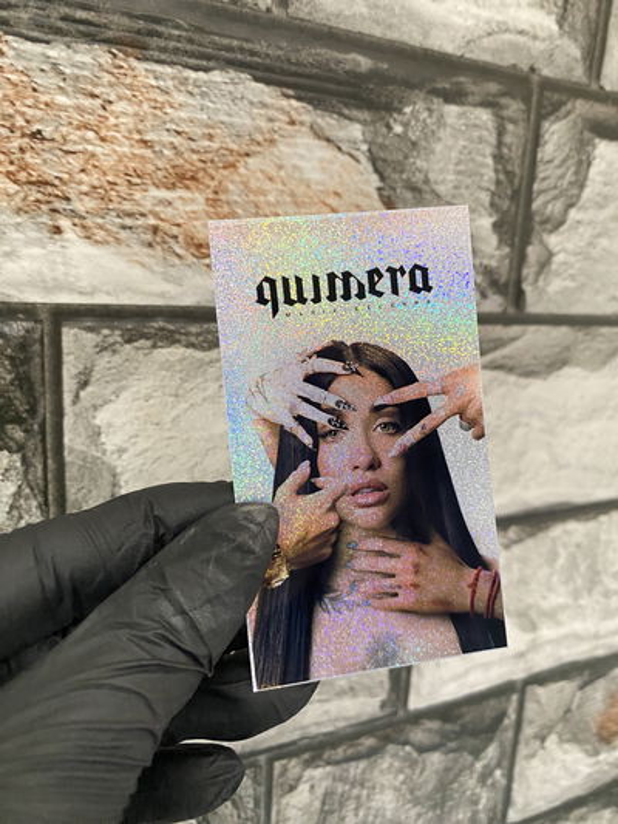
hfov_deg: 54.9
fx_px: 595
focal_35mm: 25
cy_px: 412
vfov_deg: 69.4
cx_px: 309
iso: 400
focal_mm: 4.25
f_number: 1.8
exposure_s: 1/50
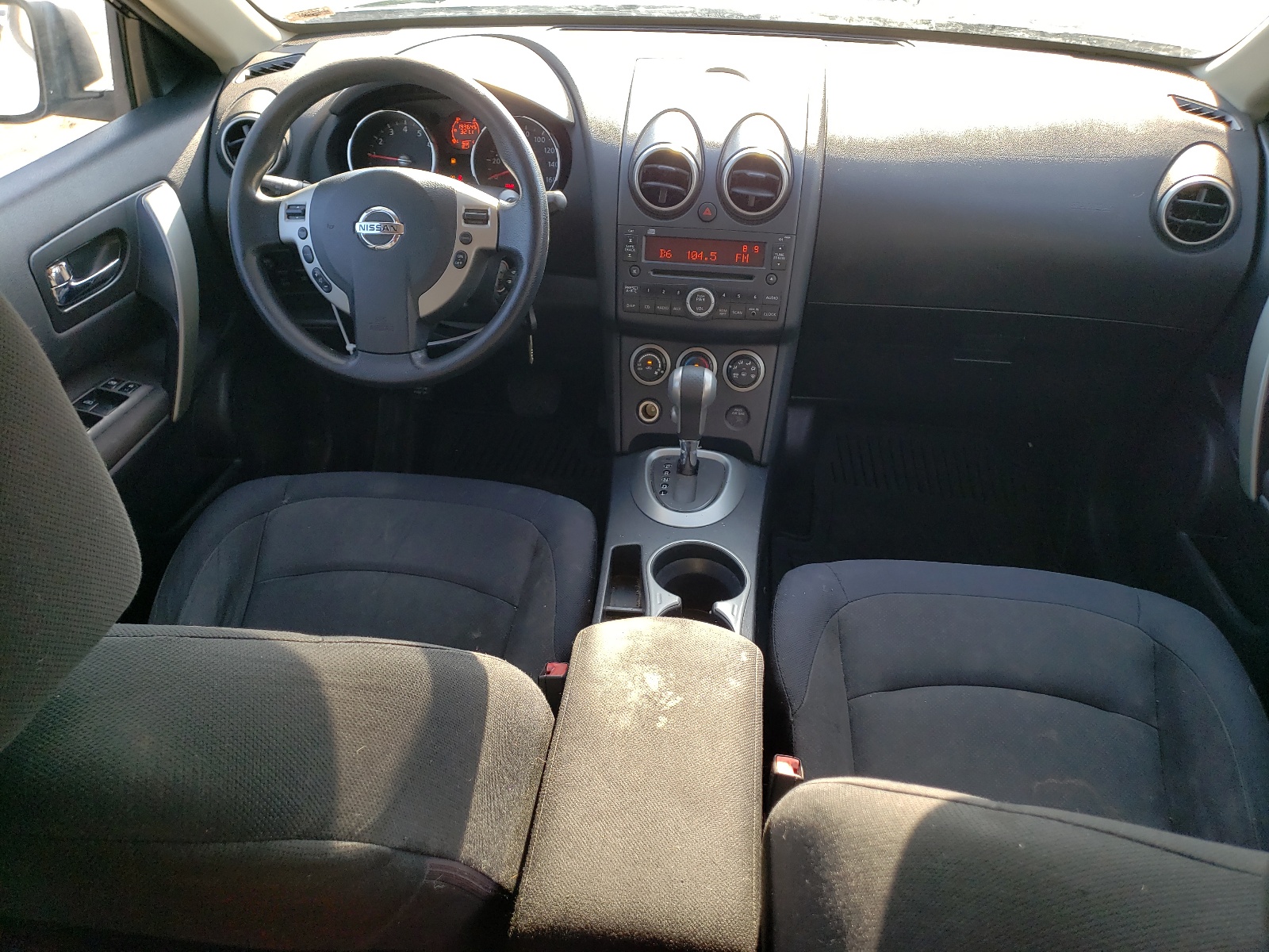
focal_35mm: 26
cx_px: 634
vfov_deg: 53.1
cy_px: 476
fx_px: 953
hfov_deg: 67.3
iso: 50
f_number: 1.5
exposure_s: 1/233
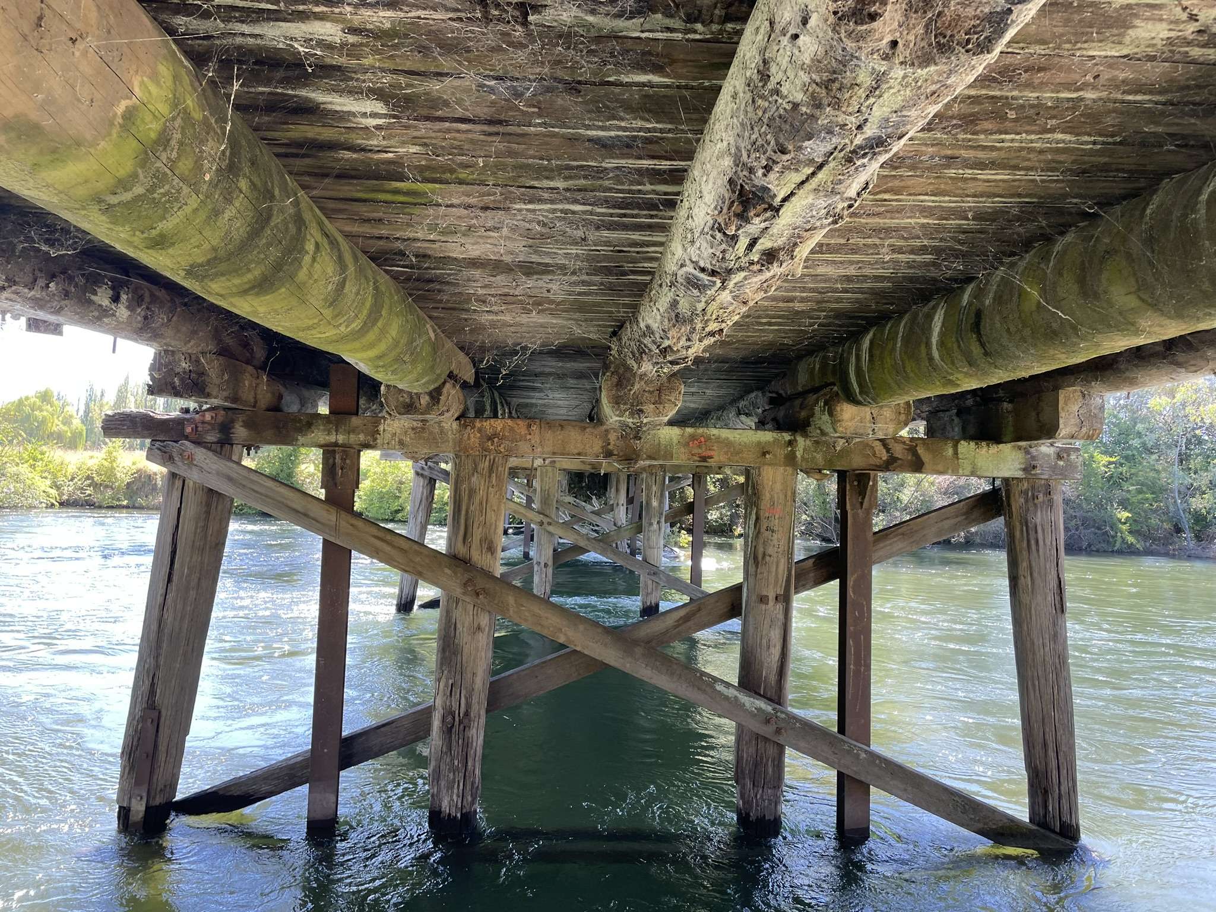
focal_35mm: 26
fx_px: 913
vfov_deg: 53.1
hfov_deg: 67.3
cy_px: 456
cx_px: 608
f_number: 1.6
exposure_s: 1/121
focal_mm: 4.2
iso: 50
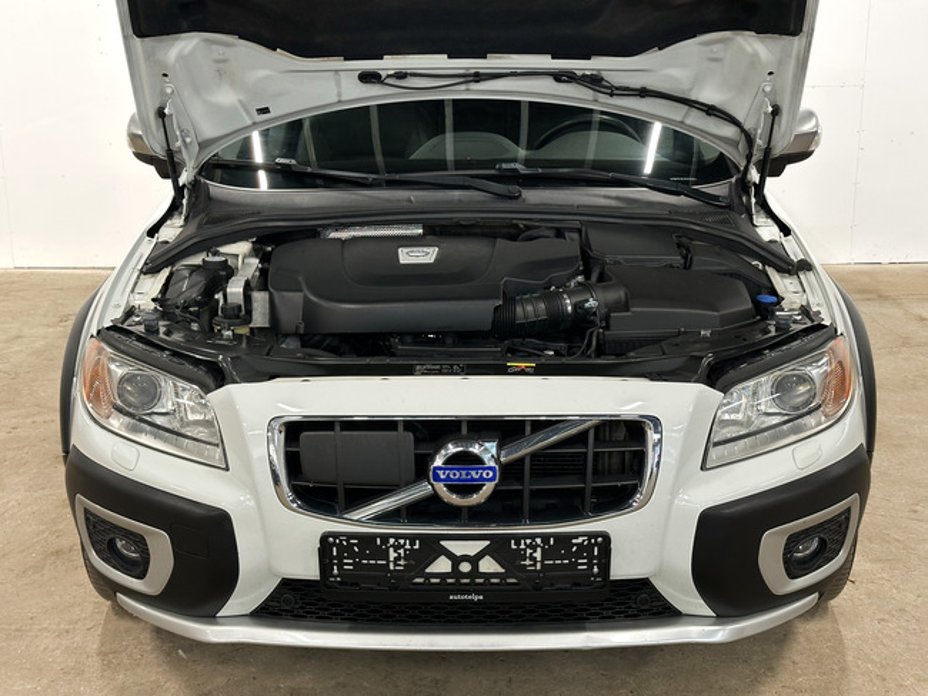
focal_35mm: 48
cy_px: 348
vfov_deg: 30.3
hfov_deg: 39.6
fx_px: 1287
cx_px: 464
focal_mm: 6.86
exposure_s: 1/50
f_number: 1.8
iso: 250
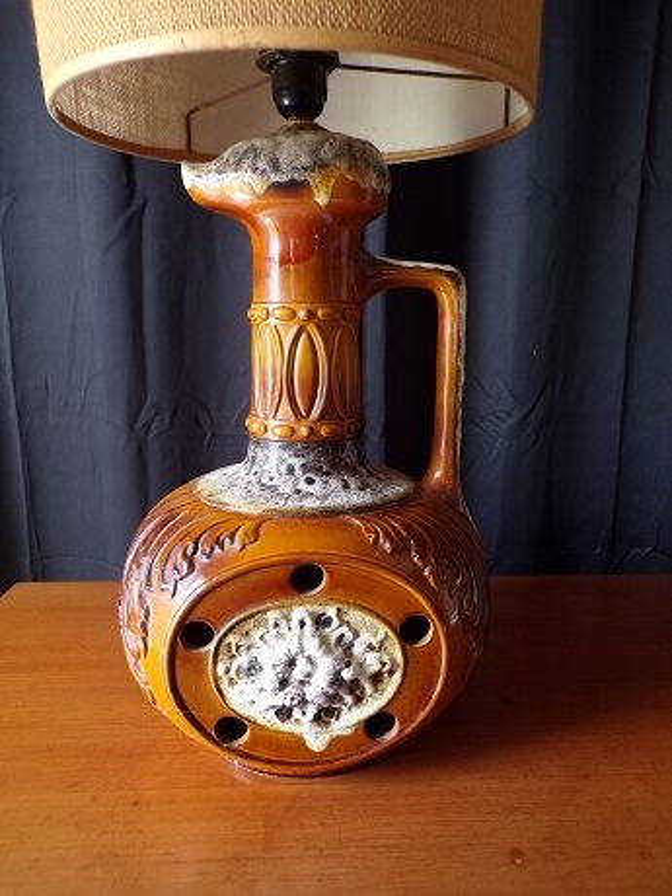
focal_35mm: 24
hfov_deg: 56.8
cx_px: 336
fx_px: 621
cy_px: 448
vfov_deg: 71.6
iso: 200
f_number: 3
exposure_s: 1/28
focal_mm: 4.3
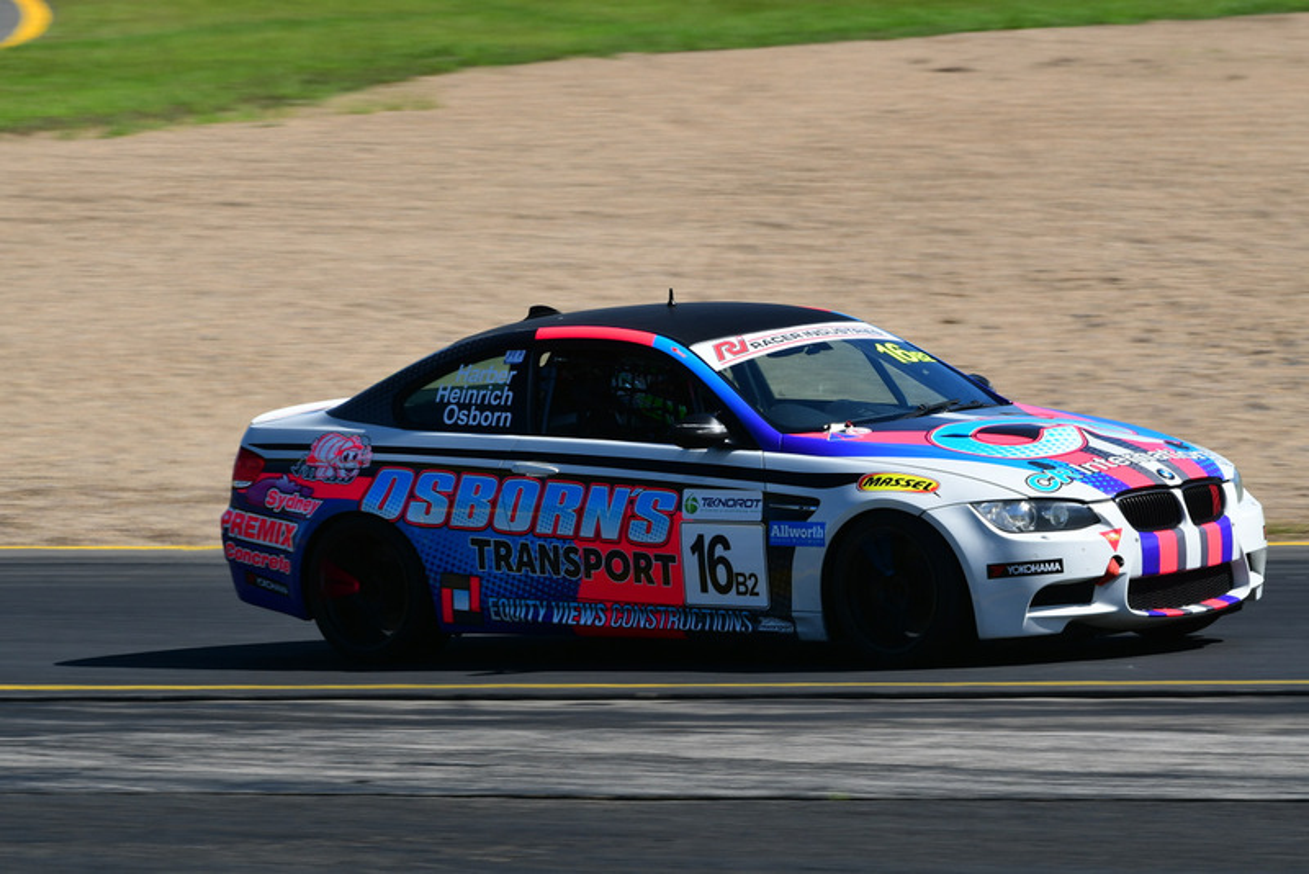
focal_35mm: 360
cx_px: 654
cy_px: 437
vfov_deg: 3.8
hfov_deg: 5.7
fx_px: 13094
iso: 160
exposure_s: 1/250
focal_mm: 240
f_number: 11
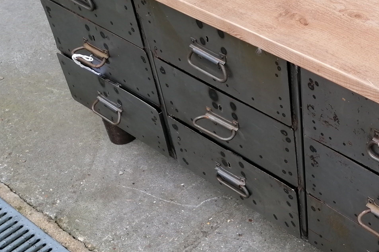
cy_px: 96
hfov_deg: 31.9
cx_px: 360
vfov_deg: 22.9
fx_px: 621
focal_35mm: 59
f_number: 1.8
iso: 50
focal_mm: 4.75
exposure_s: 1/175
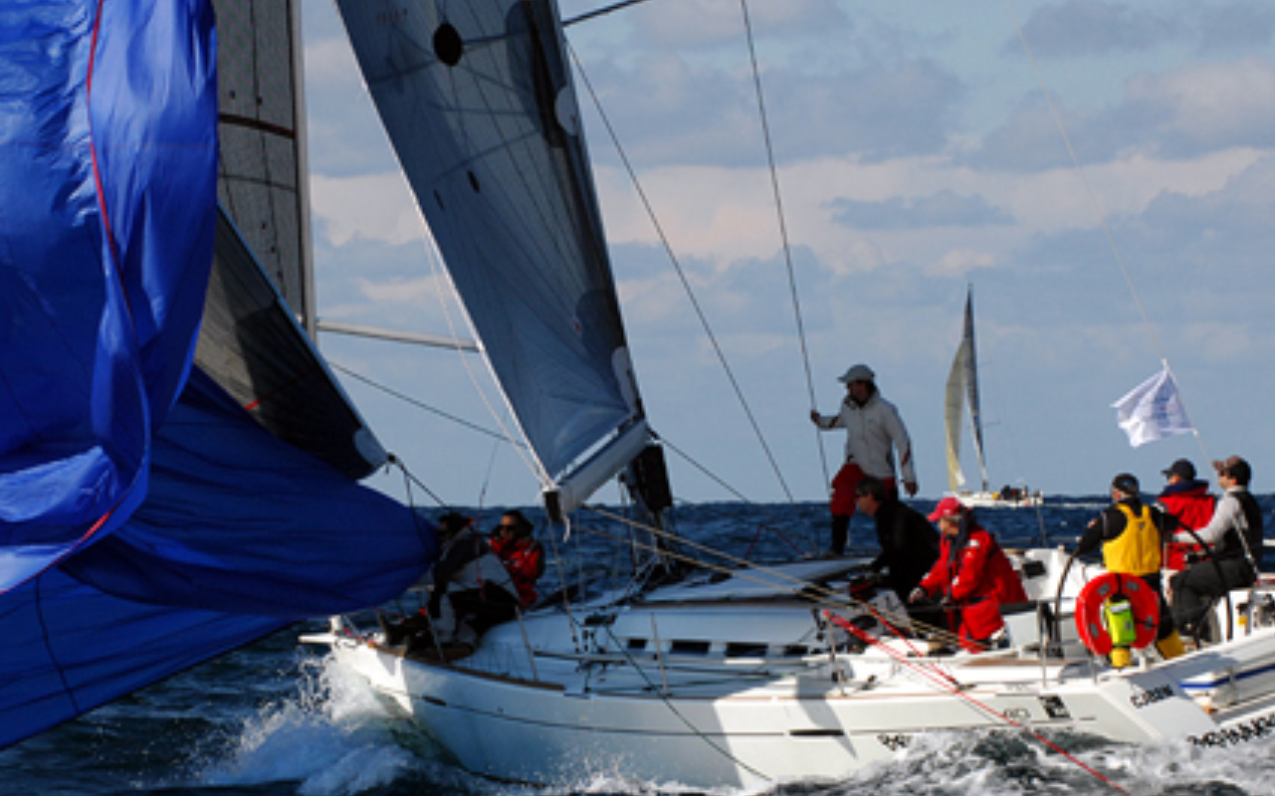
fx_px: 9795
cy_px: 463
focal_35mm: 282
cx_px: 585
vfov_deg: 4.7
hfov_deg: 7.4
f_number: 6.7
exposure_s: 1/1000
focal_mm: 130
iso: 400
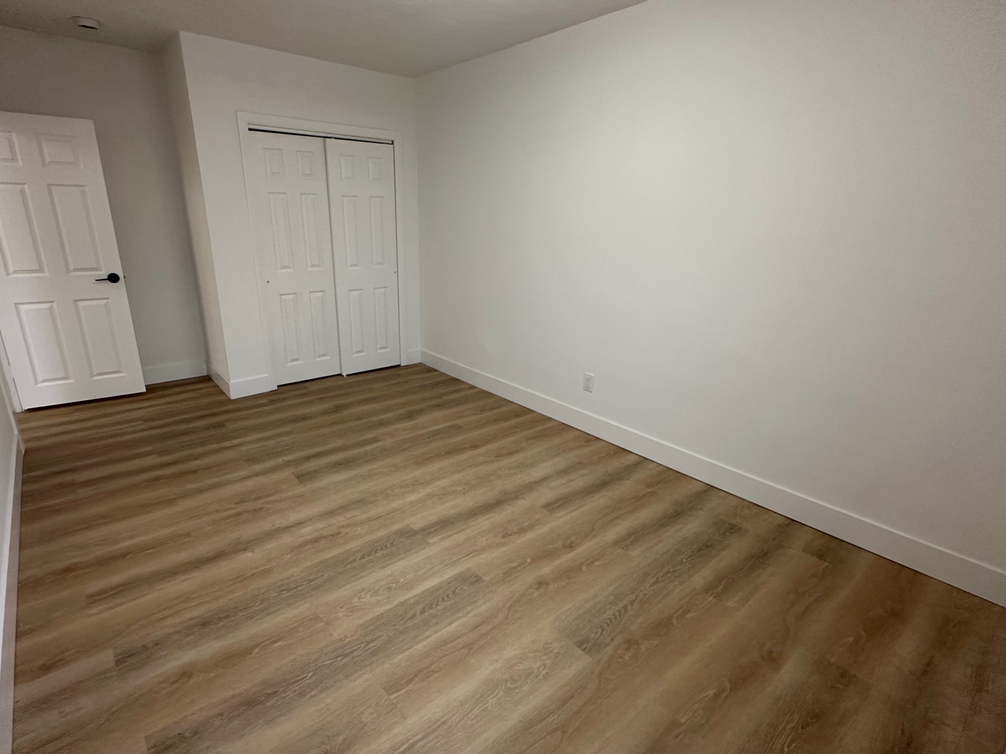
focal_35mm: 18
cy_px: 382
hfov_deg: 87.7
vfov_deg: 71.6
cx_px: 486
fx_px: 523
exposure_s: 1/60
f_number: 2.2
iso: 160
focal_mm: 2.22
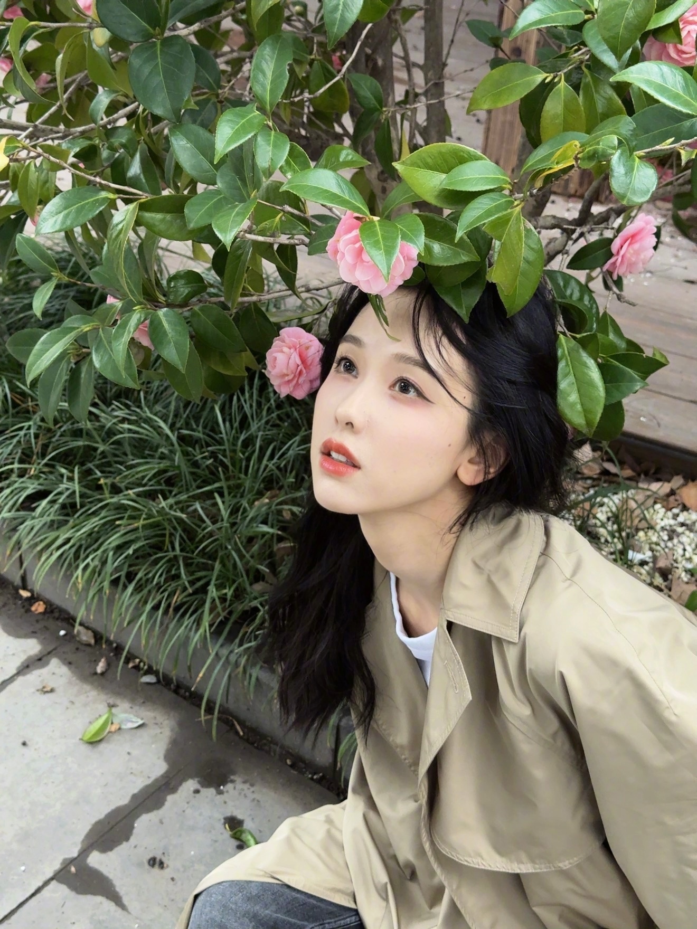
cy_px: 464
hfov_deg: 30.3
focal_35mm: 48
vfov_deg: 39.7
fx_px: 1289
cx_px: 348
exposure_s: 1/57
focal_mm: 6.76
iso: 250
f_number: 1.78
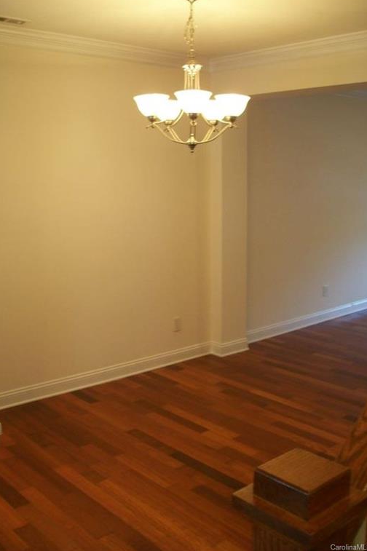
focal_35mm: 38
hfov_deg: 35.0
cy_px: 273
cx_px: 184
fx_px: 582
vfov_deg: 50.7
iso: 80
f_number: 2.7
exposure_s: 1/4.77
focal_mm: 6
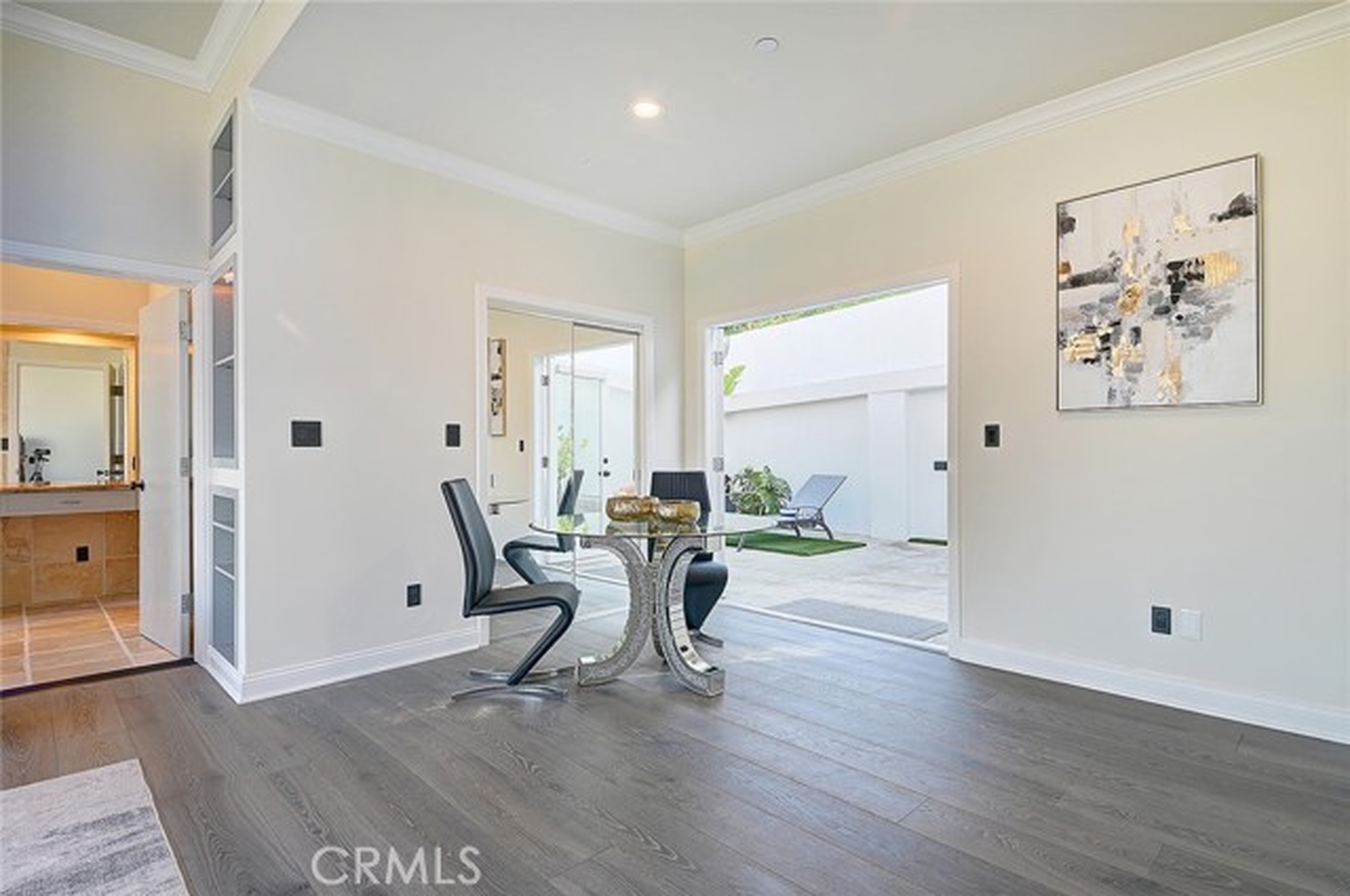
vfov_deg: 67.2
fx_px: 674
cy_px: 448
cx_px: 675
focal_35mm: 18
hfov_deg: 90.1
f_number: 8
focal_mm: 18
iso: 250
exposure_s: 1/20
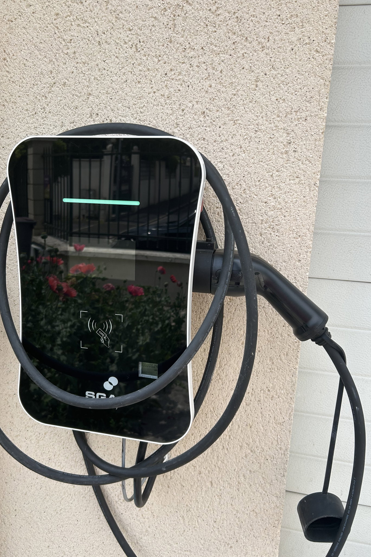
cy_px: 276
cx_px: 156
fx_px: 433
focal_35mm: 28
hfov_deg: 46.2
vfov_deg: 65.5
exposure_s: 1/1724
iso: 50
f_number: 1.5
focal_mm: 5.7
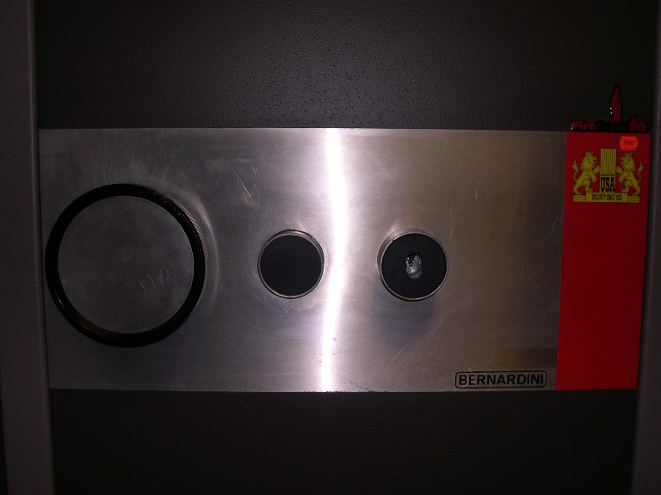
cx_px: 330
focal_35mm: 38
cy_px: 248
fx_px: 726
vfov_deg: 37.7
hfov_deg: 49.0
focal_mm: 8
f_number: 7.6
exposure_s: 1/30
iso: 100
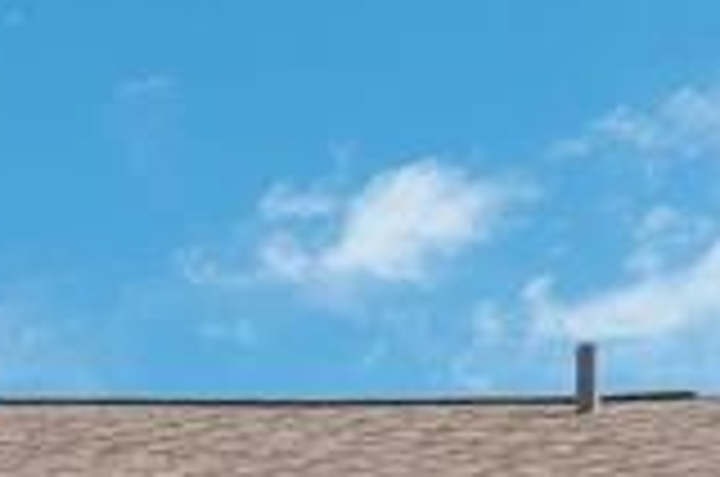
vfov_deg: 7.8
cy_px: 1386
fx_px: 3074
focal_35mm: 154
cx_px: -500
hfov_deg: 12.4
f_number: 8
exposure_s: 1/400
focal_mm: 24
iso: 400
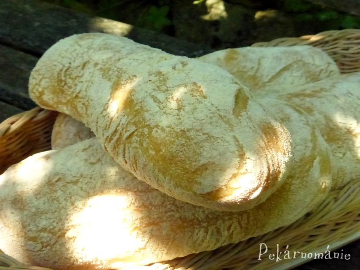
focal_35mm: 51
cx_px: 180
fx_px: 530
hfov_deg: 37.5
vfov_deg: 28.6
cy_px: 135
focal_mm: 9
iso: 3200
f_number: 4.5
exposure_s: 1/1600
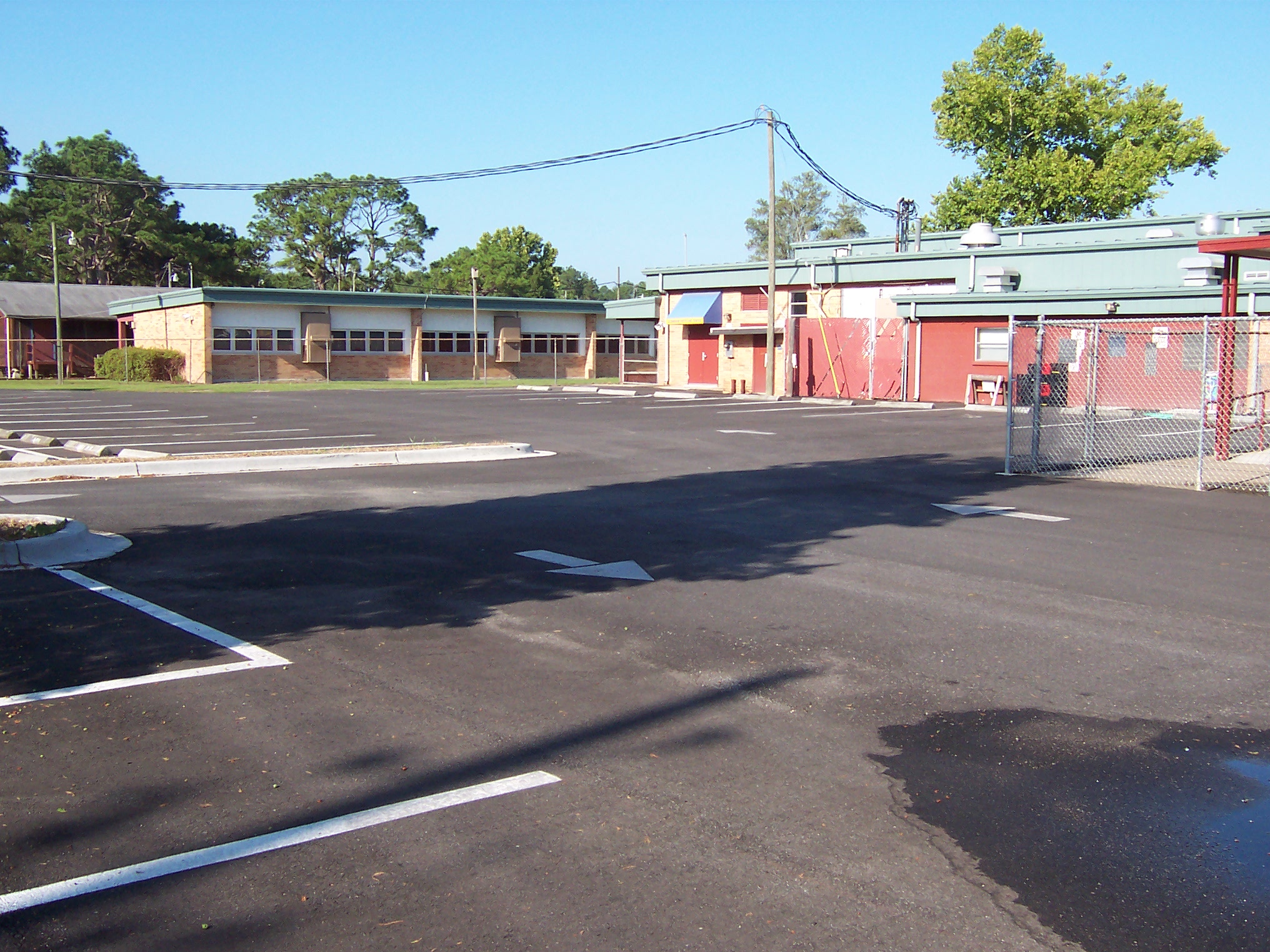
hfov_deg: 51.4
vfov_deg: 39.7
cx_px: 635
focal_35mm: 36
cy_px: 476
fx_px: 1321
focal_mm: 5.6
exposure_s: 1/500
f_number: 4
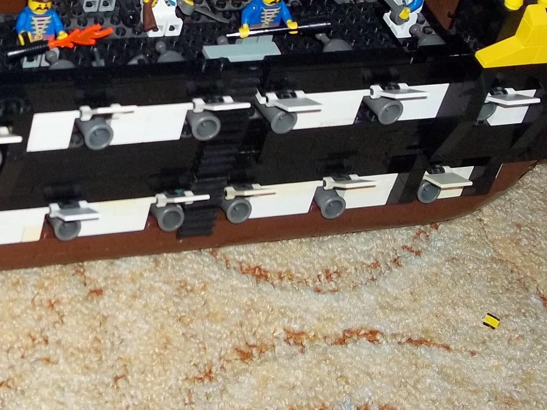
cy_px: 44
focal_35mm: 98
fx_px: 1548
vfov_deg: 14.9
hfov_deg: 19.8
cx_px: 84
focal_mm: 7.1
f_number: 3.2
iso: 160
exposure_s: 1/40
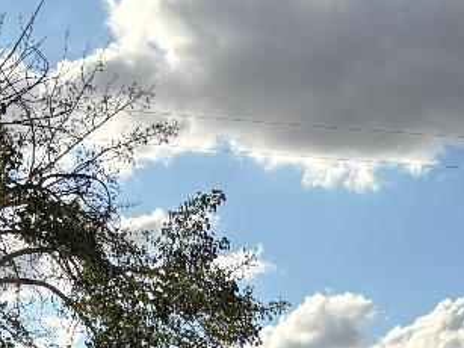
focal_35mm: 127
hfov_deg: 15.5
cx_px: 346
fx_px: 1702
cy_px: 670
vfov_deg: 10.8
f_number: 1.6
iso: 50
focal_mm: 5.96
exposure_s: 1/3448
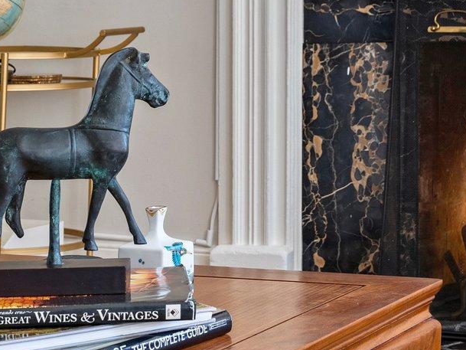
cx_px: 261
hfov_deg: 15.4
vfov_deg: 11.4
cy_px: -60
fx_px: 1727
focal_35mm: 128
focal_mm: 39.7
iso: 800
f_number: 8
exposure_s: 1/6
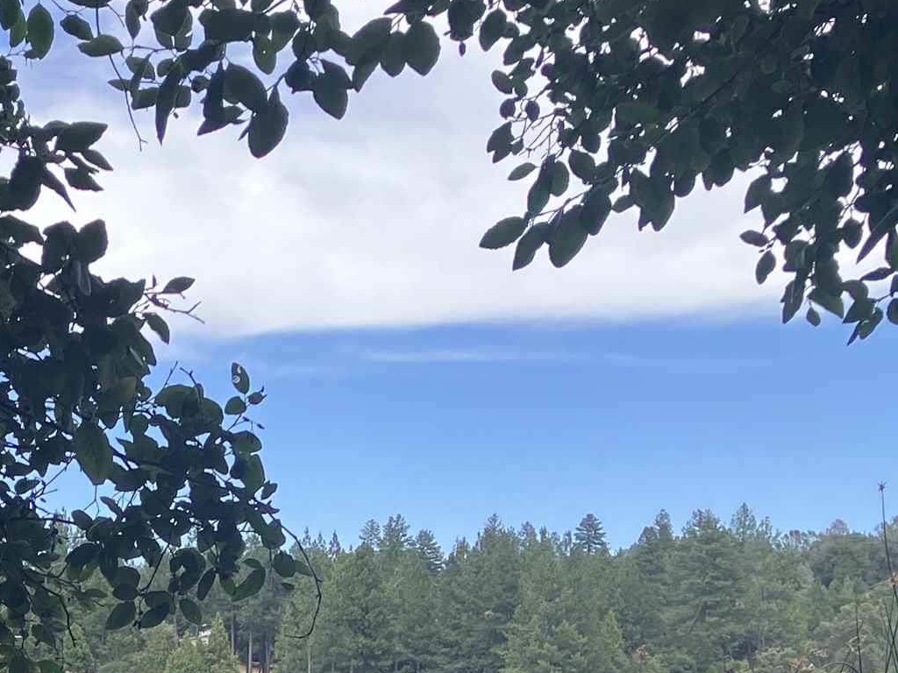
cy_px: 892
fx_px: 2179
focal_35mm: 84
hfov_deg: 22.1
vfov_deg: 16.5
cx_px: -83
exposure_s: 1/684
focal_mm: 3.99
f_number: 1.8
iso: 32
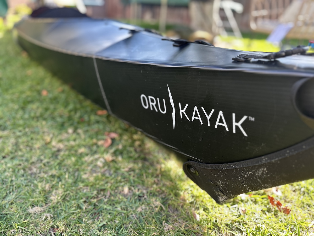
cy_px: 118
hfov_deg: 71.6
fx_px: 218
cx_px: 157
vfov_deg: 56.8
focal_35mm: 24
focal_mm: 6.86
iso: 64
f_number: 1.78
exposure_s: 1/188
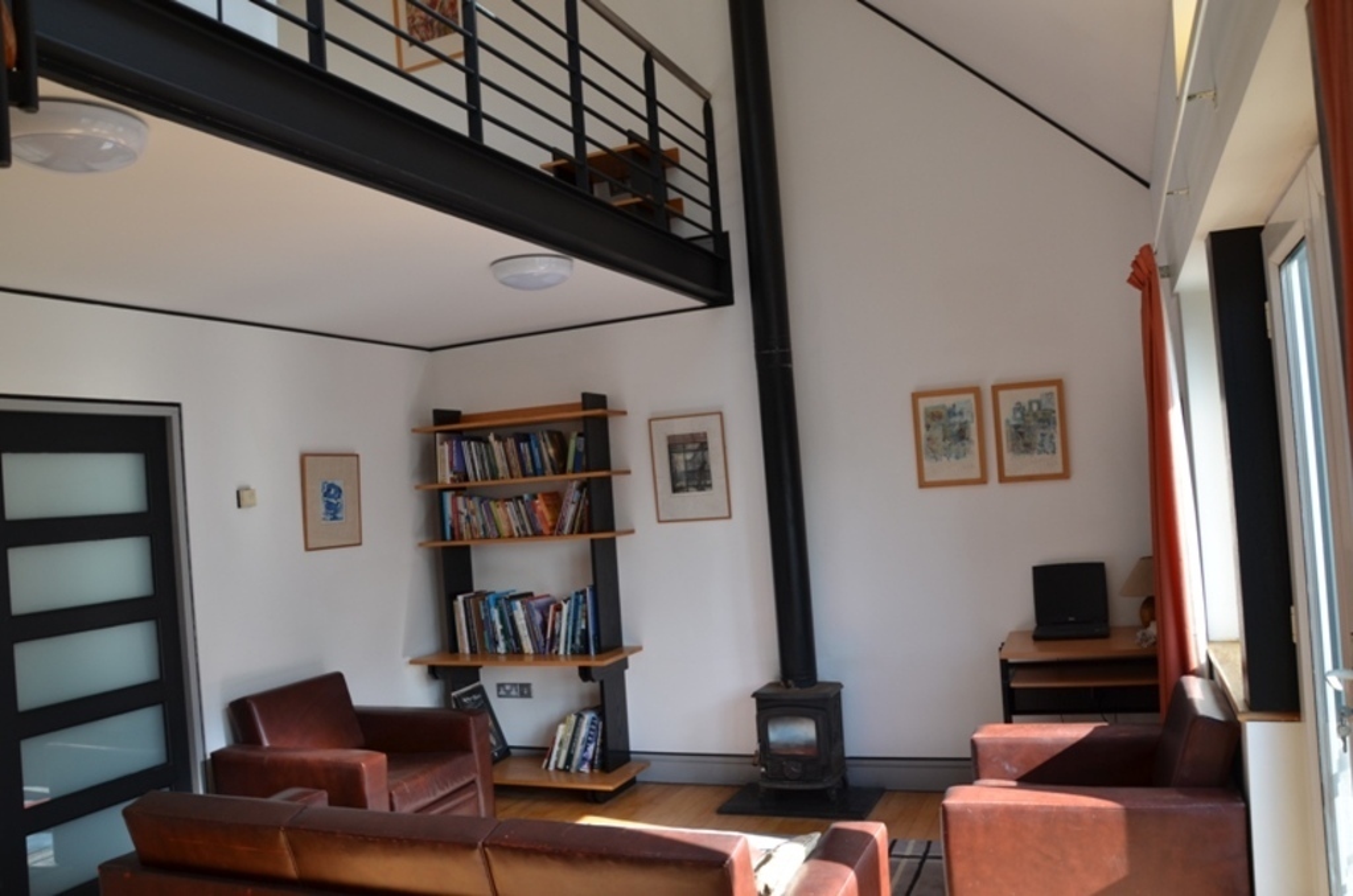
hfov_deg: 67.5
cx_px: 676
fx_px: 1013
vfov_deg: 47.7
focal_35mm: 27
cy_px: 448
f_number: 5.6
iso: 250
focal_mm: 18
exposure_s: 1/125
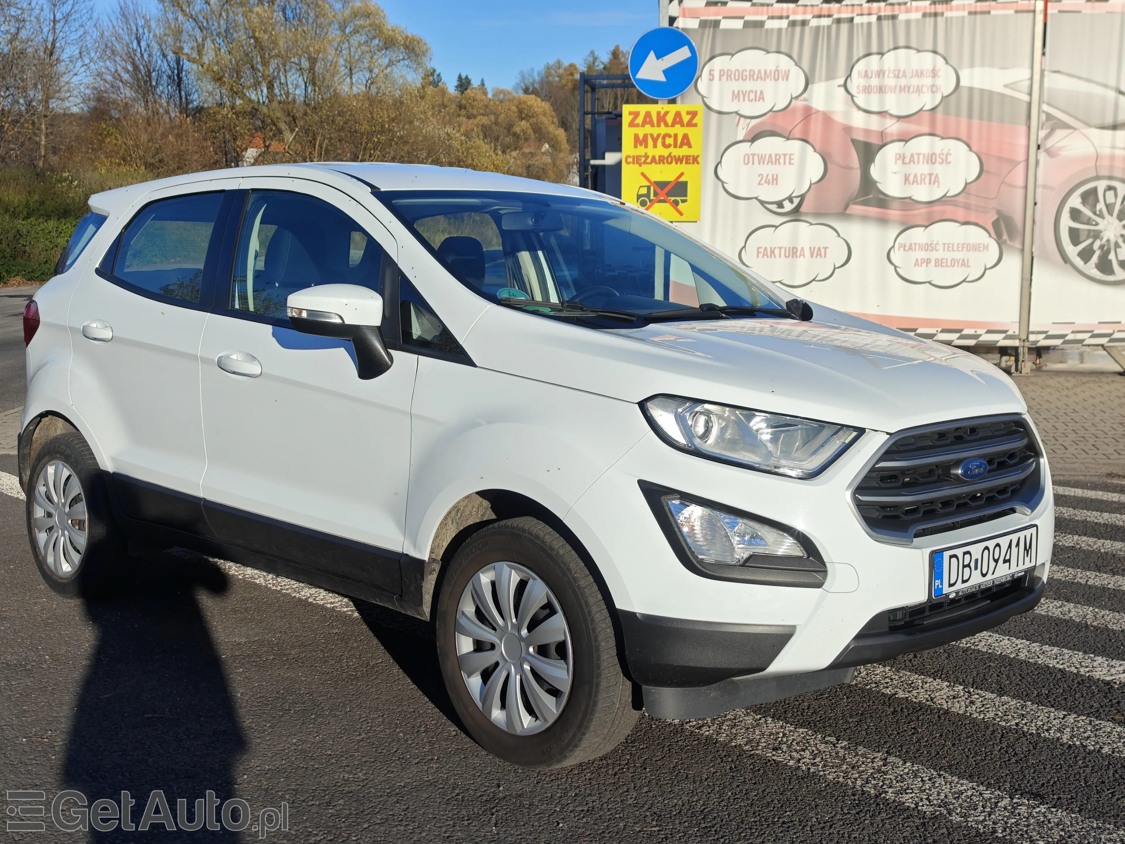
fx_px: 1332
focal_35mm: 41
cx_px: 562
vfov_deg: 35.1
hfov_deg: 45.8
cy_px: 422
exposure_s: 1/2567
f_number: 2
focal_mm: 8.72
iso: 50
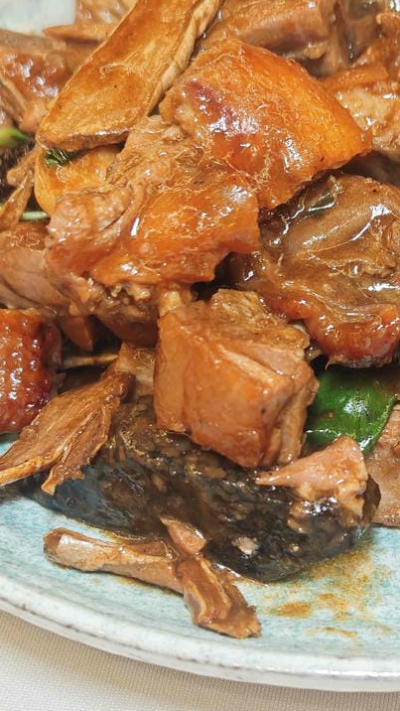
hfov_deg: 14.1
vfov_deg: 25.3
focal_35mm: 84
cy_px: 325
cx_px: 414
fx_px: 1583
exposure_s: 1/120
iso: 285
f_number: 2
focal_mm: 8.72
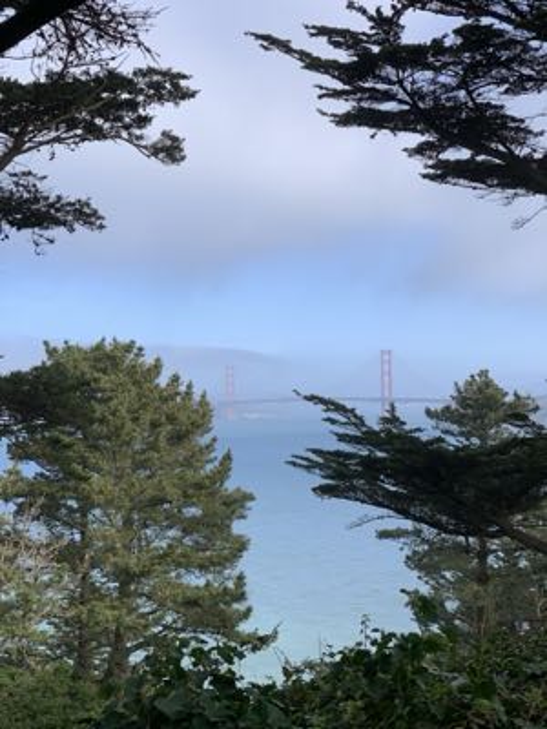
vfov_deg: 36.8
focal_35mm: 52
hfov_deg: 28.0
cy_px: 364
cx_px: 274
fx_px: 1096
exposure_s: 1/639
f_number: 2.4
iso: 16
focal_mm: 6
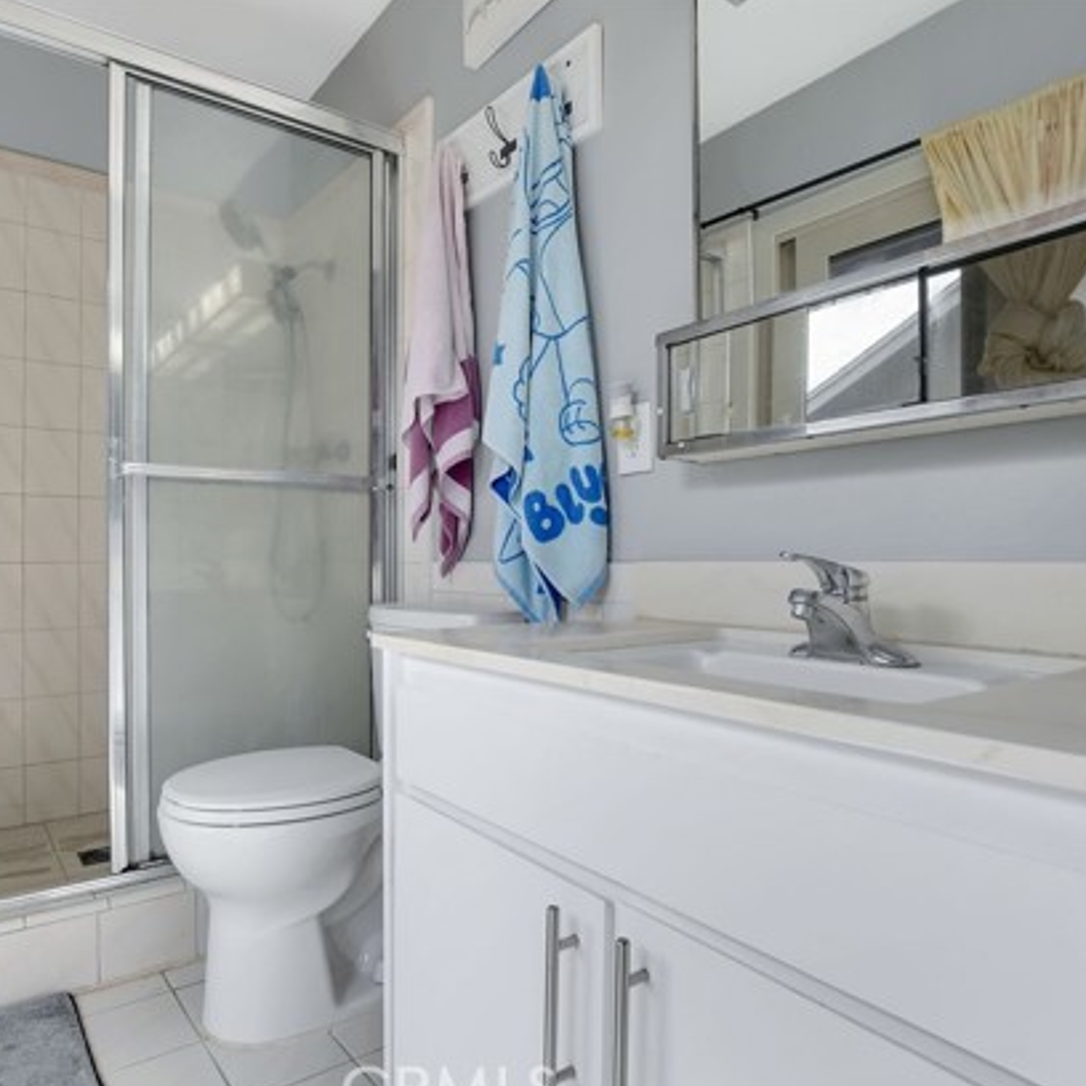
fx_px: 710
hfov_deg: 74.5
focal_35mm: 20
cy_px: 560
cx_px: 476
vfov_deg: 74.8
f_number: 7.1
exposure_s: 1/200
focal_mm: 10
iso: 400
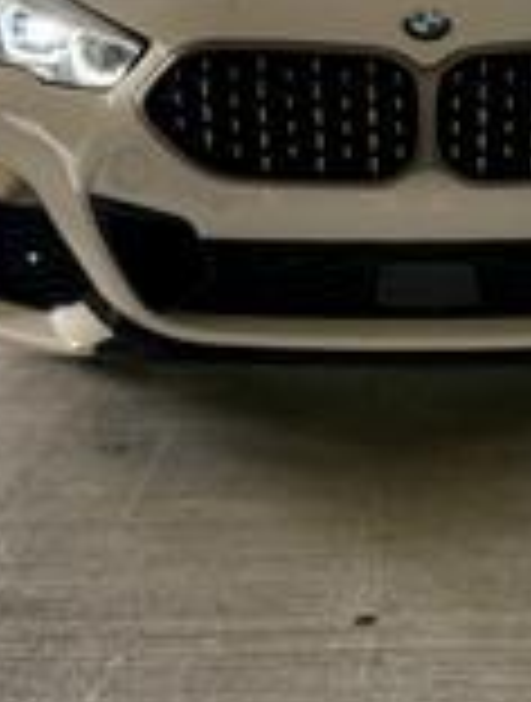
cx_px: 423
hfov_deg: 25.0
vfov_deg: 32.3
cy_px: 144
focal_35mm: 58
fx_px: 1180
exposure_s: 1/122
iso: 160
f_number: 1.78
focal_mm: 6.76
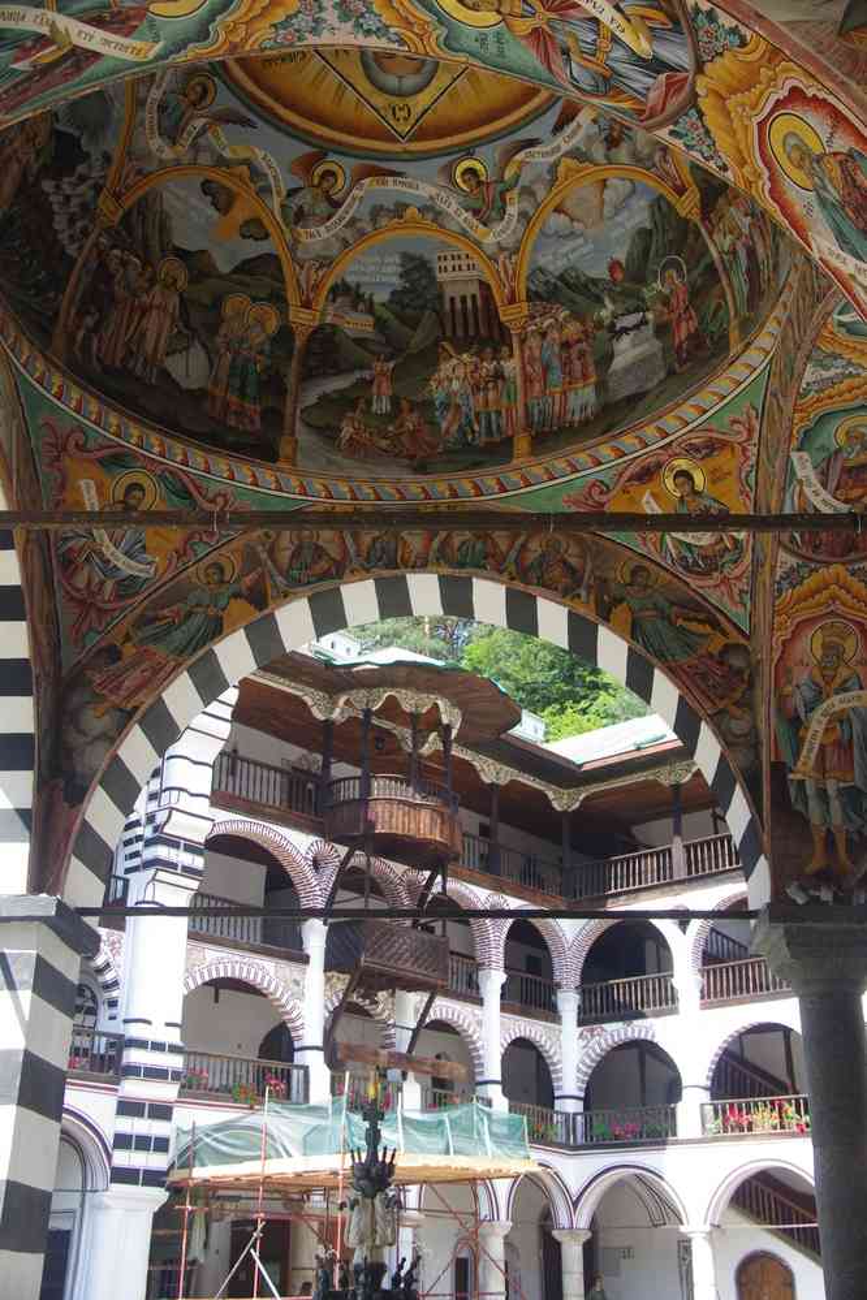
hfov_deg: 33.1
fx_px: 1458
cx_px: 434
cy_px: 650
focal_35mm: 40
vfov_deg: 48.1
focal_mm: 26.9
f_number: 6.3
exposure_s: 1/50
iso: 200
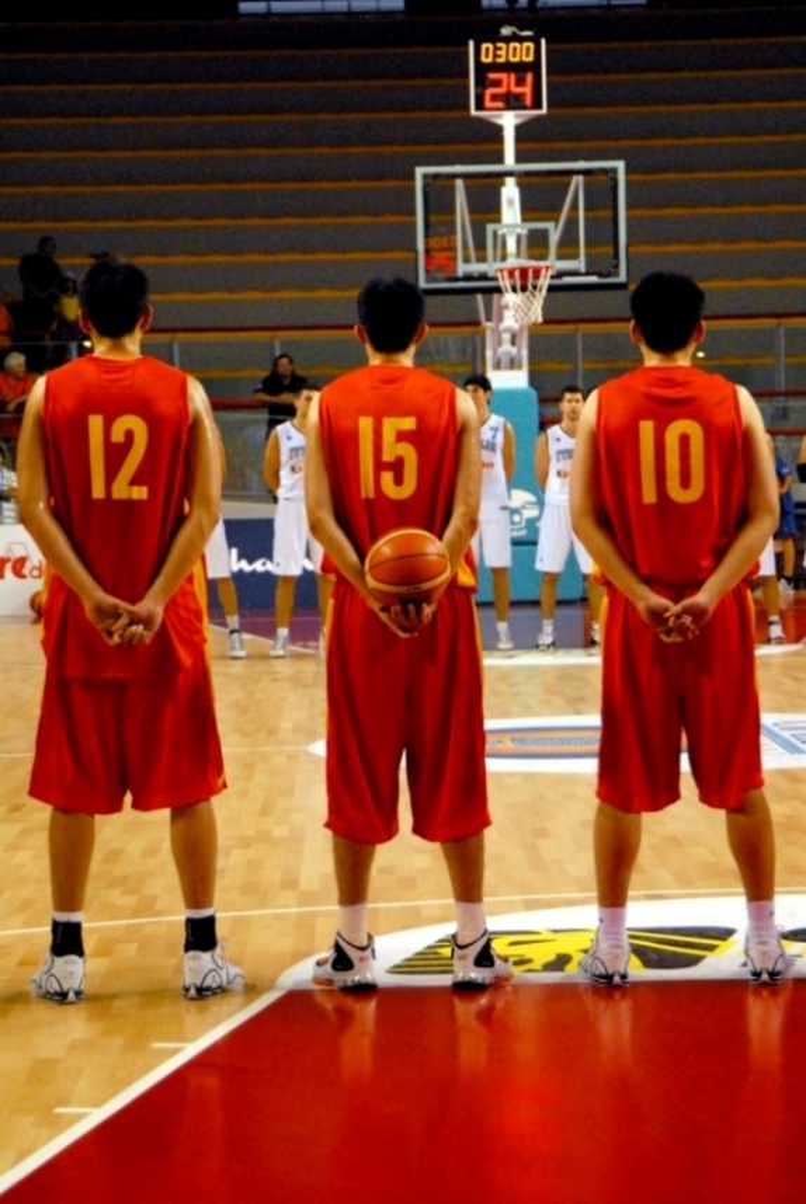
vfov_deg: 19.4
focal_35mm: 105
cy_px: 602
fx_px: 3517
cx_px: 403
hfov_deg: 13.1
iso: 1600
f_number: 5.3
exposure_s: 1/160
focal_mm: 70
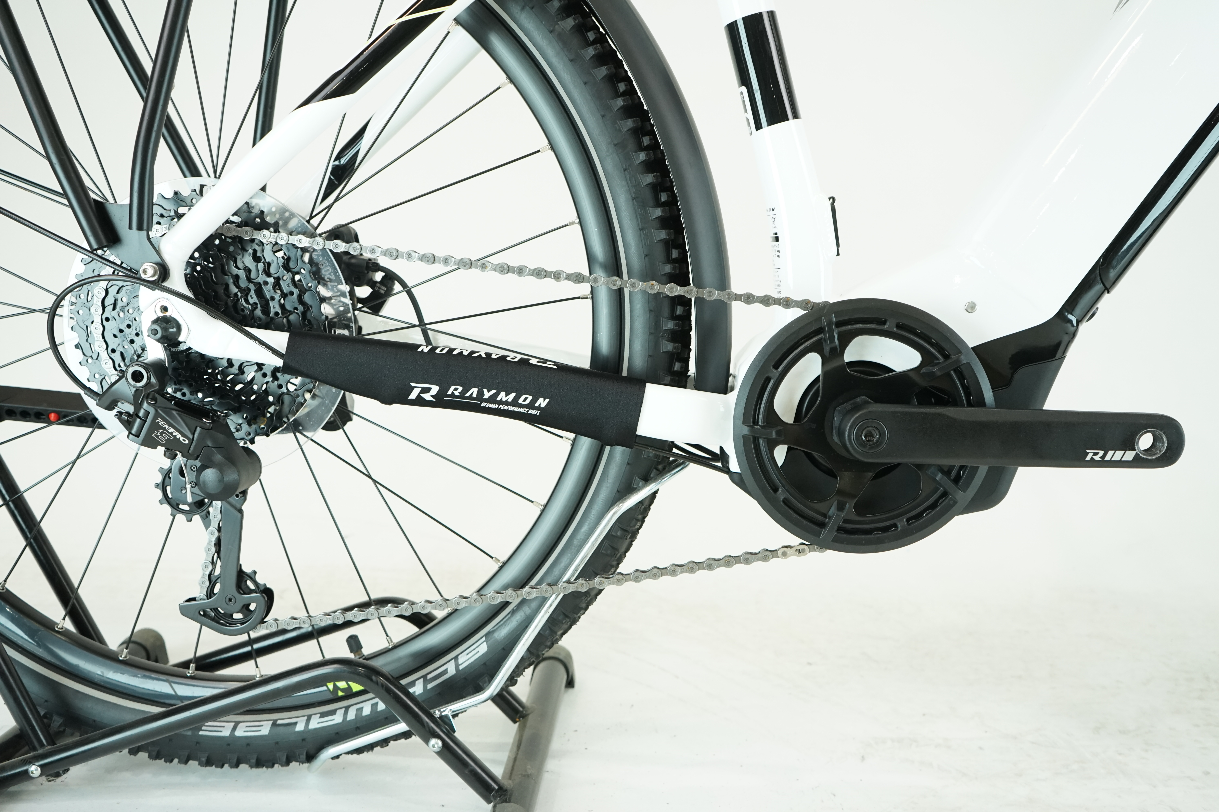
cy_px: 406
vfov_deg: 42.3
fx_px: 1050
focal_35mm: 31
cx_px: 610
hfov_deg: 60.3
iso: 1600
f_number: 5.6
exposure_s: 1/200
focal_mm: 31
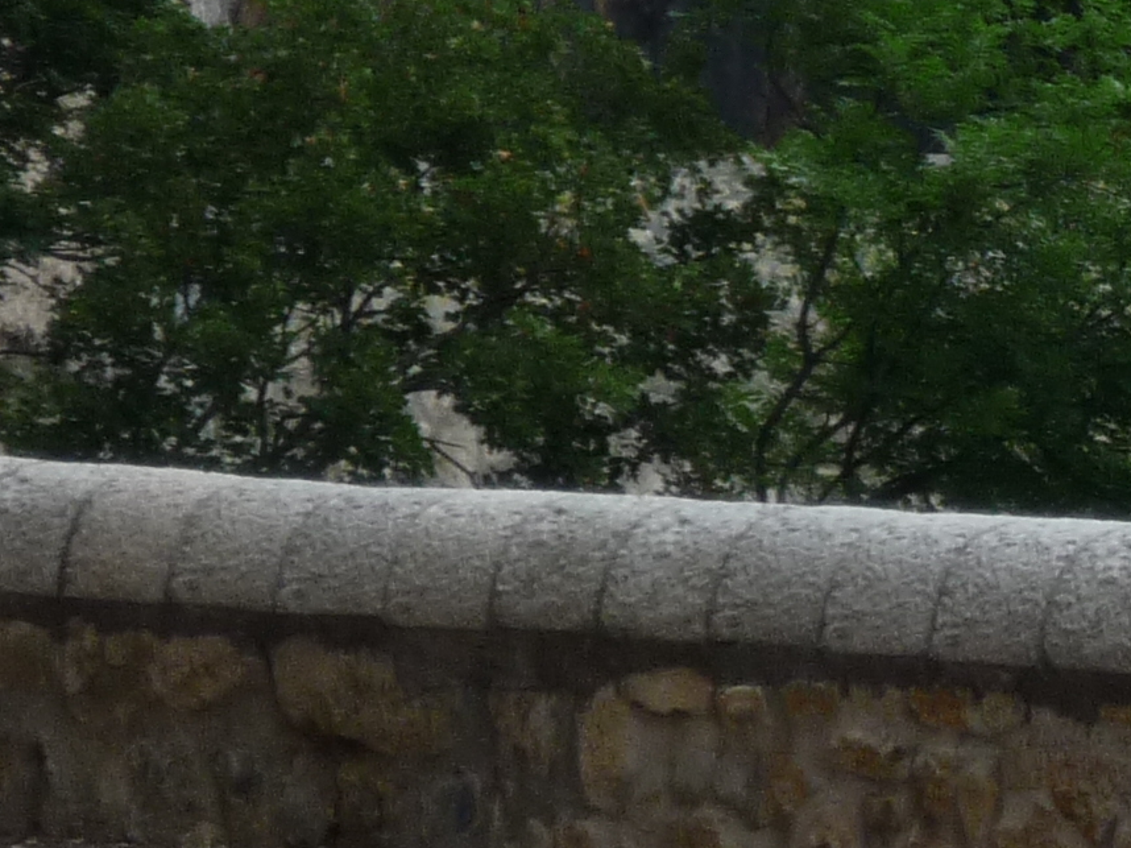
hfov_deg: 3.5
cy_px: 181
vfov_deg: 2.7
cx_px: 2012
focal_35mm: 557
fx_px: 18194
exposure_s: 1/100
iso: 100
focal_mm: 22.8
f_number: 5.8
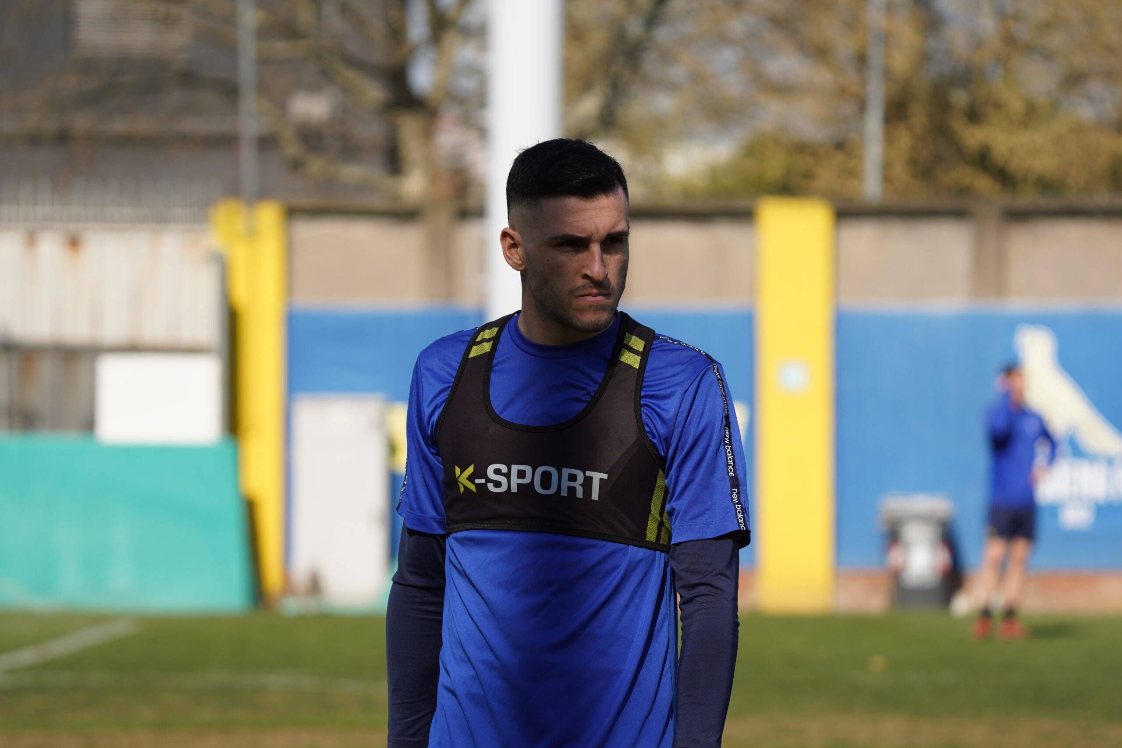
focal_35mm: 207
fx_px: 6451
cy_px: 374
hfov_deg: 9.9
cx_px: 561
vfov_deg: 6.6
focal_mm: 207
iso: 320
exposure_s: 1/1250
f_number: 6.3
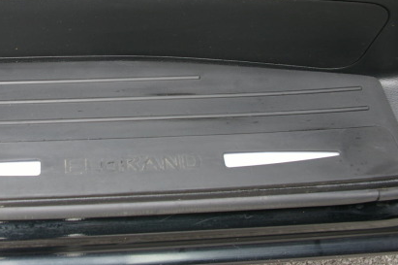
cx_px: 134
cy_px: 62
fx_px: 594
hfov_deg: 36.7
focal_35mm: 54
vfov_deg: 24.8
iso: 200
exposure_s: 1/8
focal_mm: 23
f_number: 5.6
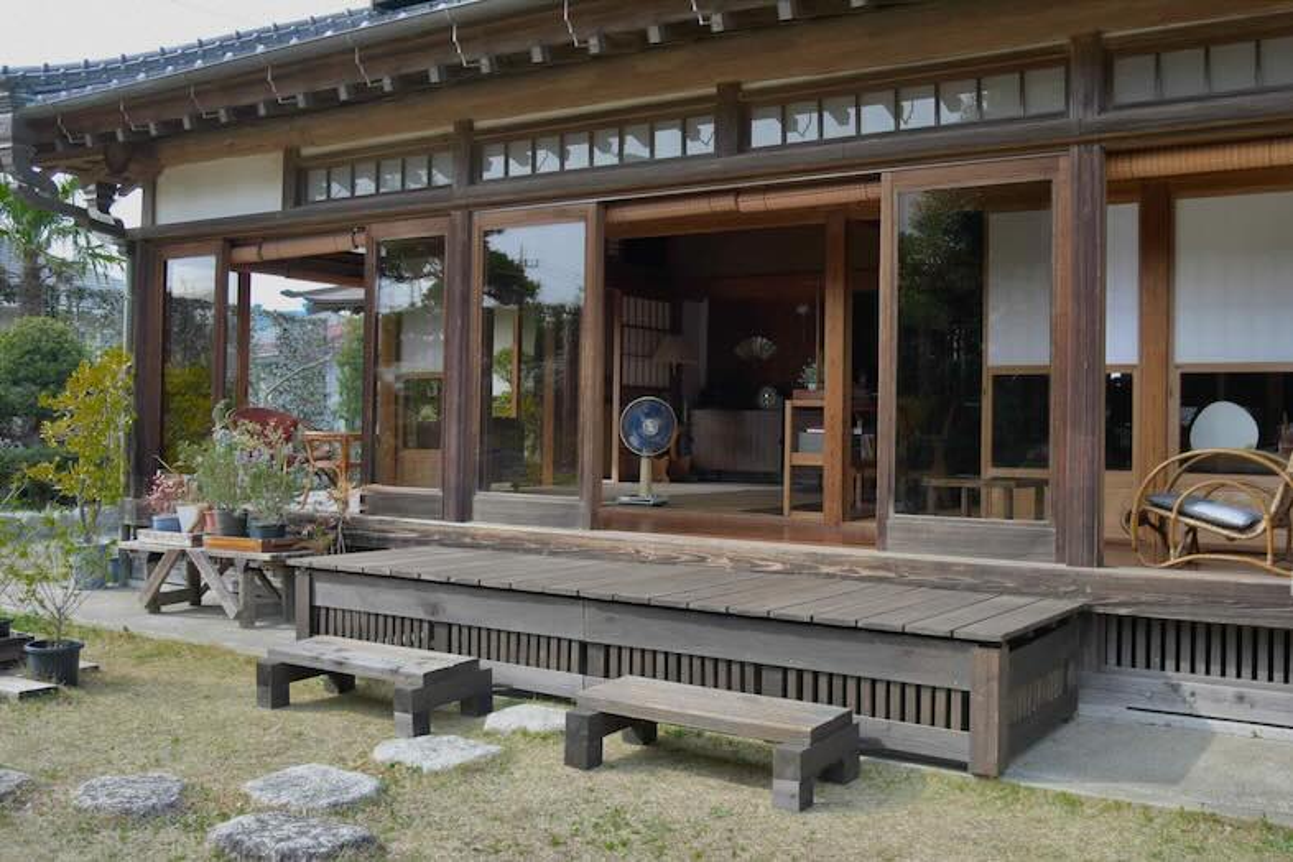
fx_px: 1006
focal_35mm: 28
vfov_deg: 46.4
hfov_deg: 65.5
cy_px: 431
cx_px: 646
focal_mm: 28
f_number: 4
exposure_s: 1/200
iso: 100
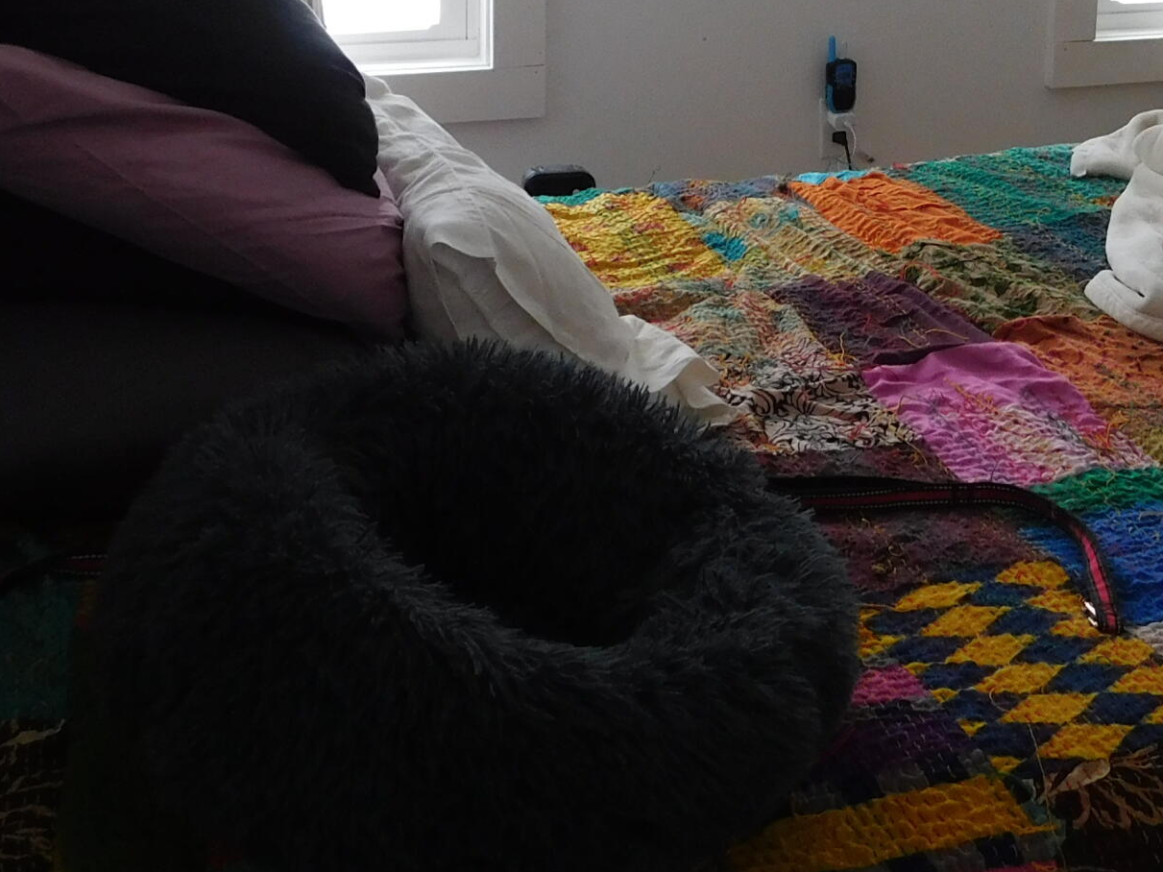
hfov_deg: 32.5
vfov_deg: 24.2
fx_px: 1915
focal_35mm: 57
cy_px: -46
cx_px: 991
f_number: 3
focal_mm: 4
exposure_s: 1/30
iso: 160
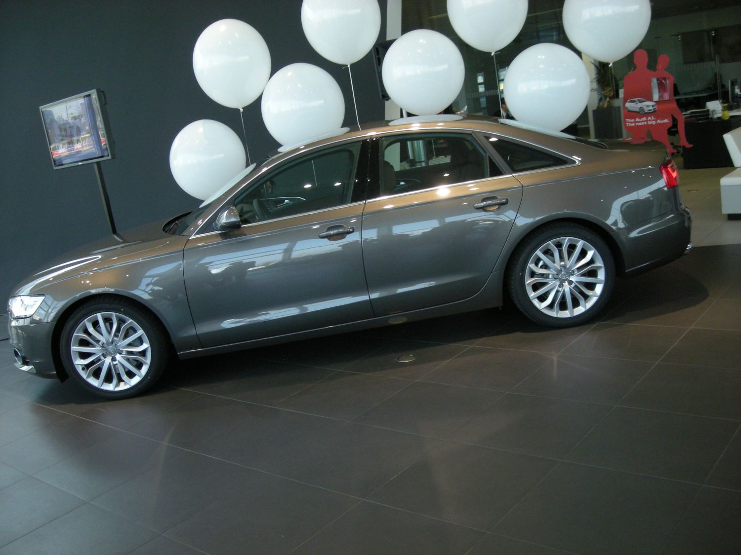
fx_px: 749
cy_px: 278
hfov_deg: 52.6
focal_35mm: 35
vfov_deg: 40.7
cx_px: 370
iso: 200
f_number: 2.8
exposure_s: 1/160
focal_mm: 5.7
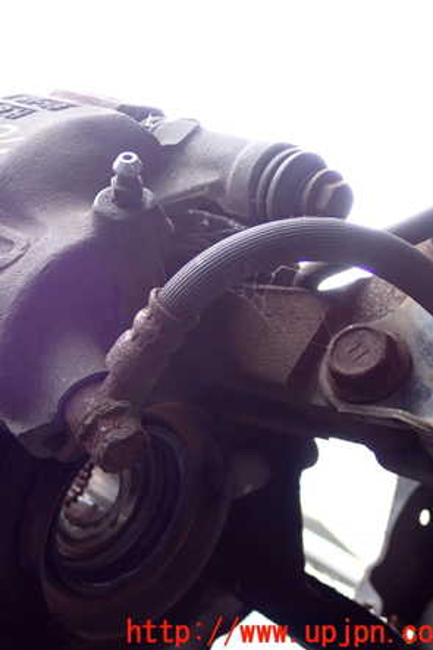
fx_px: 1119
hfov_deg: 21.3
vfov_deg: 32.4
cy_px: 321
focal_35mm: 62
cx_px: 18
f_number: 2.9
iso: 320
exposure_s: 1/125
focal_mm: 7.84
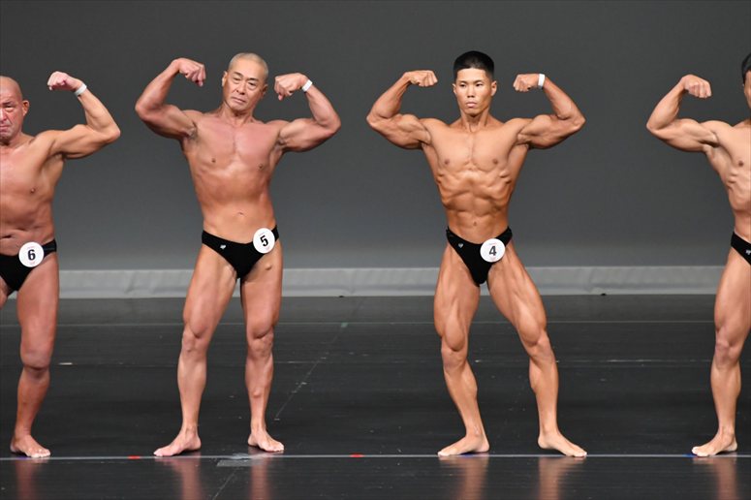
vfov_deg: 4.0
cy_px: 250
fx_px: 7194
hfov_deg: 6.0
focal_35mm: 345
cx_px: 376
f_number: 5.6
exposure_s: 1/400
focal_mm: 230
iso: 4000
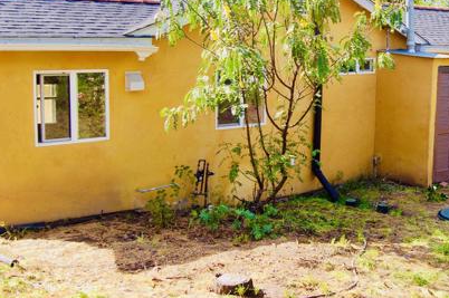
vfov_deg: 30.7
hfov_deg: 44.6
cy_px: 81
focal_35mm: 43
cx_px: 313
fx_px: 536
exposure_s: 1/160
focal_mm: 18
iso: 200
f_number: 6.3
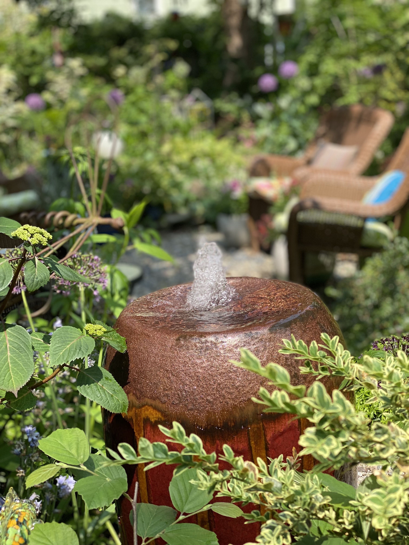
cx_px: 204
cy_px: 272
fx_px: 819
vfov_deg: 36.8
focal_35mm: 52
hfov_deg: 28.0
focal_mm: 6
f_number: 2
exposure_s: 1/500
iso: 20
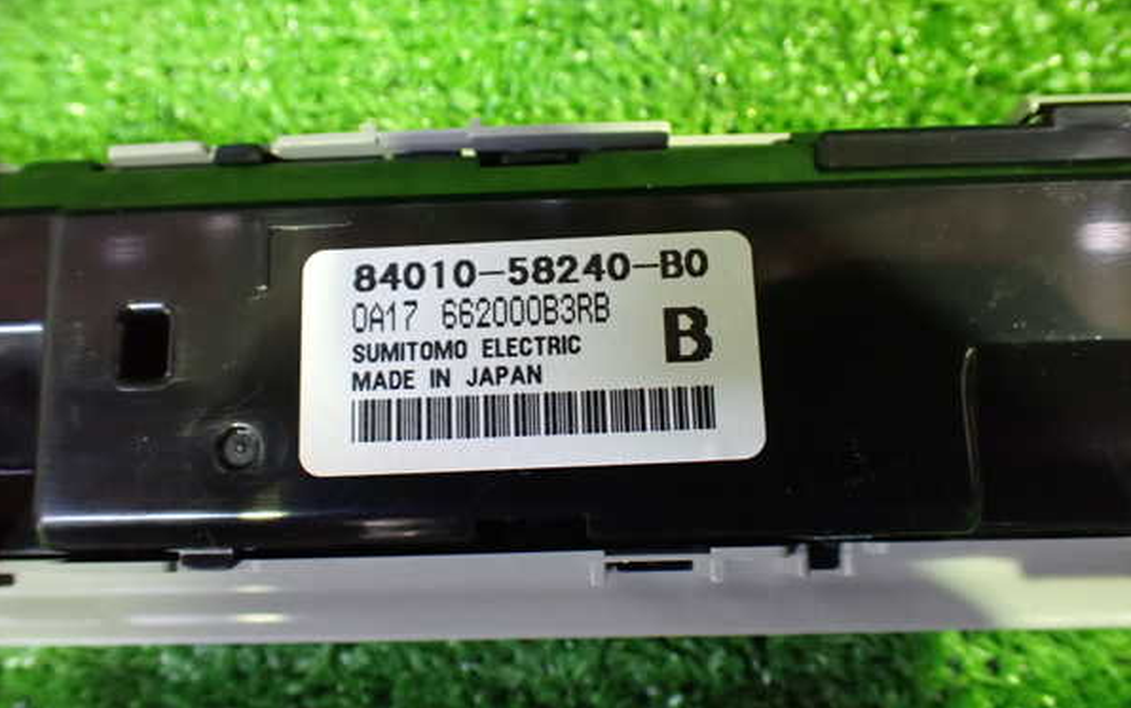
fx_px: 987
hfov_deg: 59.6
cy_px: 332
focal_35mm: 32
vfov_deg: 39.4
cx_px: 564
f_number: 2.3
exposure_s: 1/30
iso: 1250
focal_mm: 5.4
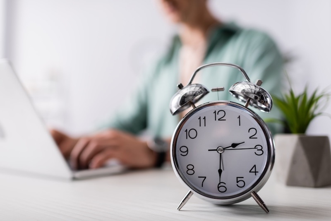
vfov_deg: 37.9
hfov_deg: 54.4
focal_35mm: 35
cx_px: 166
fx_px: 322
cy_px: 110
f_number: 2
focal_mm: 35
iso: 100
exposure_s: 1/200
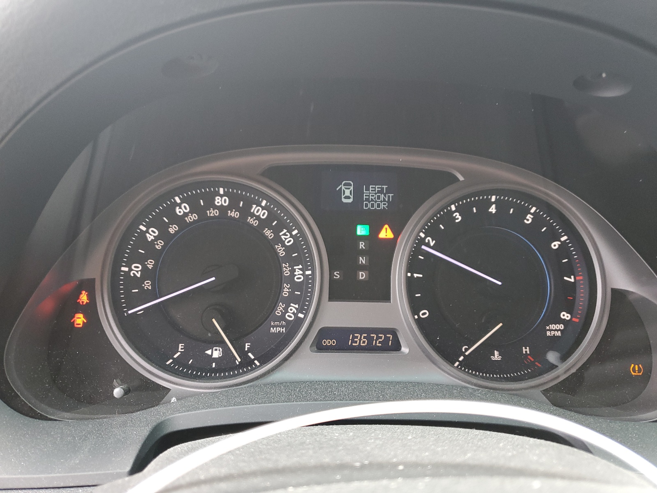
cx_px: 328
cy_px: 246
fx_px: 493
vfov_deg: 53.1
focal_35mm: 26
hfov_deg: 67.3
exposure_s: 1/60.2
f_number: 1.5
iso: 93
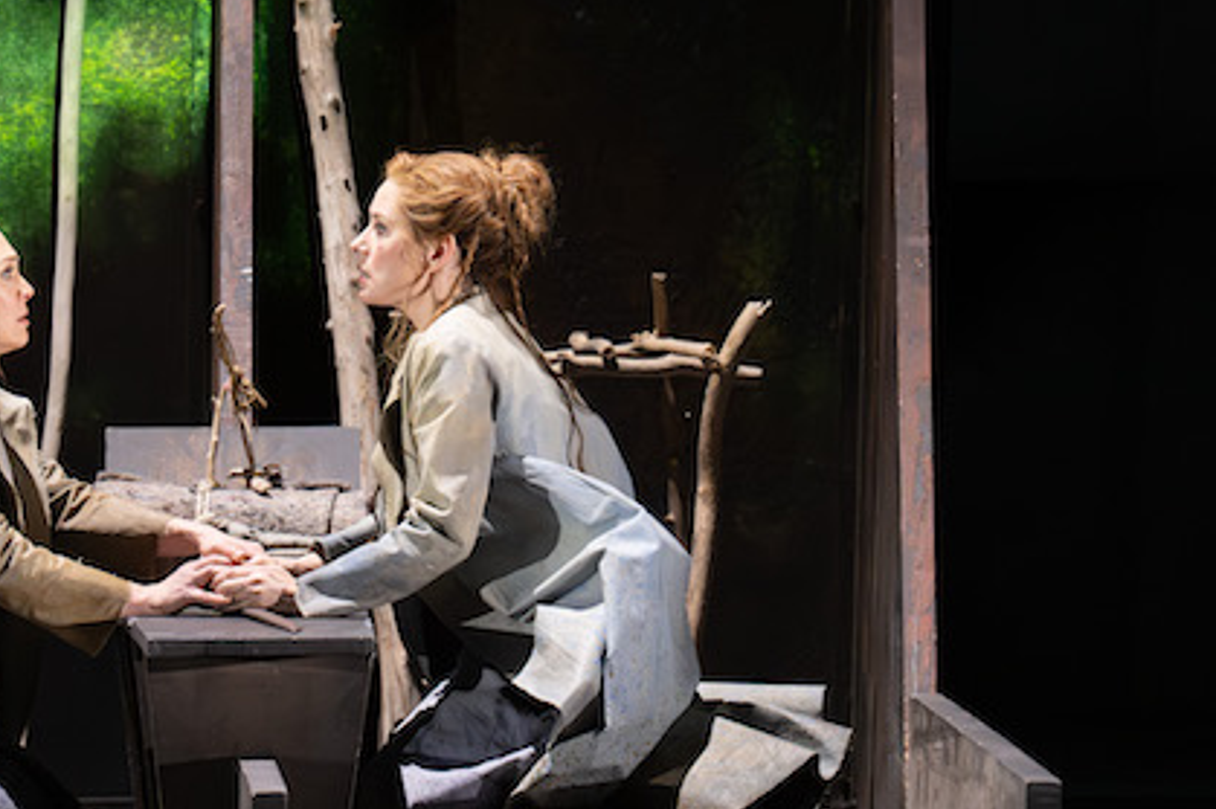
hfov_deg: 4.9
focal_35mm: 418
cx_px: 270
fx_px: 14113
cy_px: 86
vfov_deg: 3.3
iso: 4000
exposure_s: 1/200
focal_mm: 175
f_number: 4
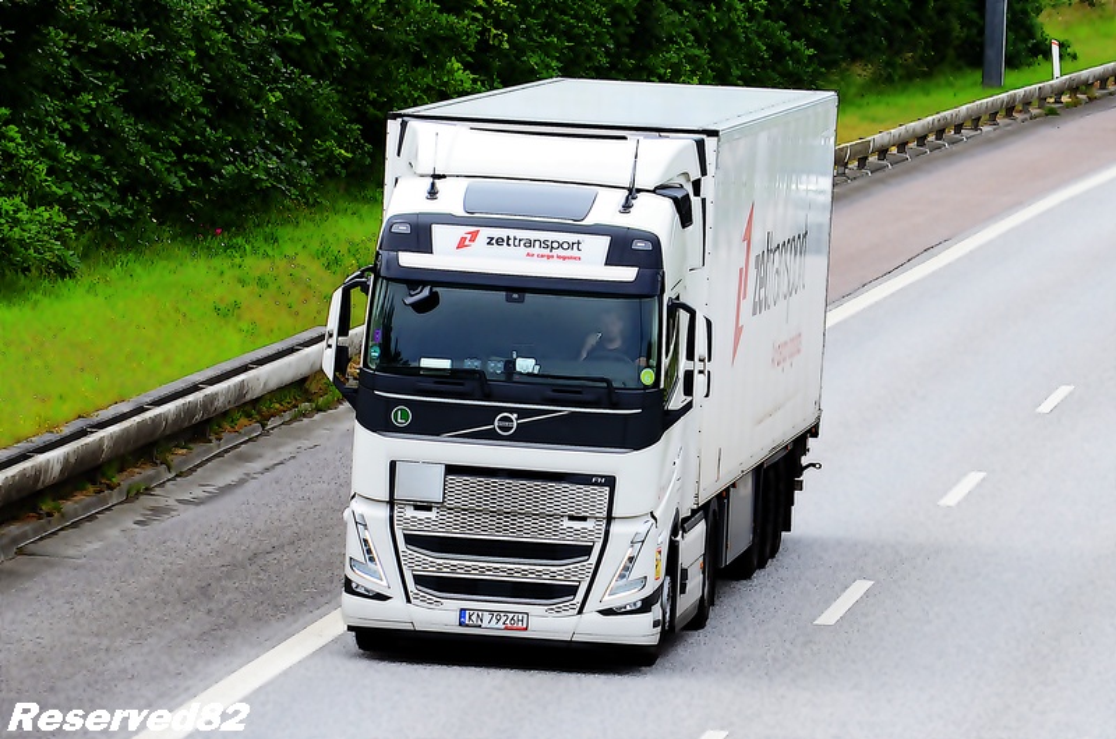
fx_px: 8353
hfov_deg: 7.6
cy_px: 370
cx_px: 558
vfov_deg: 5.1
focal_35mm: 270
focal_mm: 180
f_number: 8
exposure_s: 1/800
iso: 640
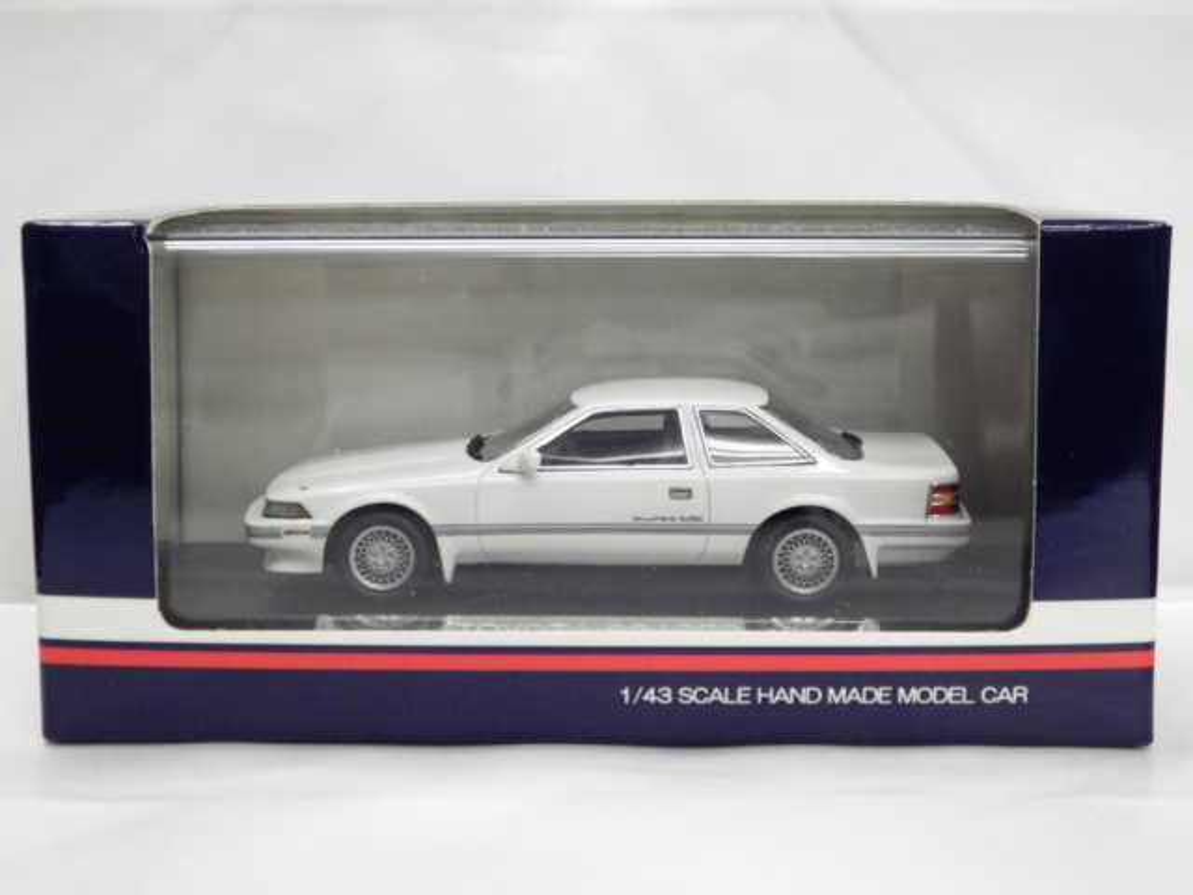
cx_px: 596
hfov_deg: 32.7
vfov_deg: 24.8
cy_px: 448
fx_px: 2033
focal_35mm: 59
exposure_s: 1/60
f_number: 4
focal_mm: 10.7
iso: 640
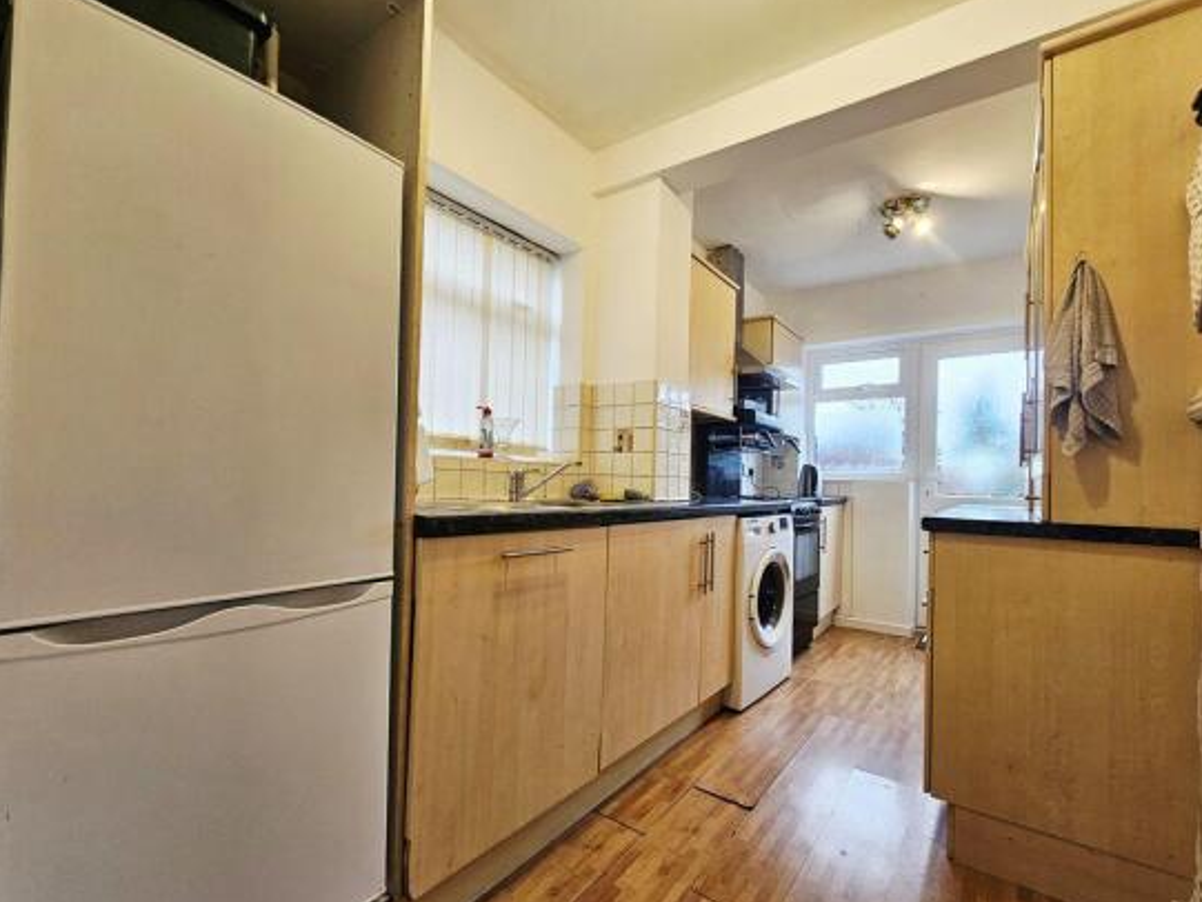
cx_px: 643
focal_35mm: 14
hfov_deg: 101.9
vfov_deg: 85.6
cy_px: 472
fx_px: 486
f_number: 2.2
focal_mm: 2.2
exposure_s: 1/50.3
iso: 100
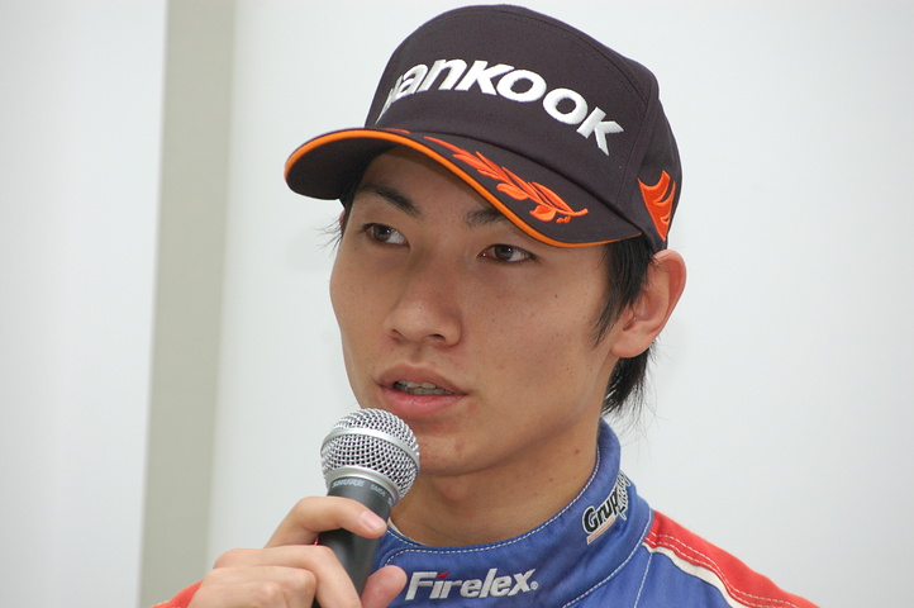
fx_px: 5707
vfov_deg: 6.1
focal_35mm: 225
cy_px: 304
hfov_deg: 9.2
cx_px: 457
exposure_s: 1/60
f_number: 8
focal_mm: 150
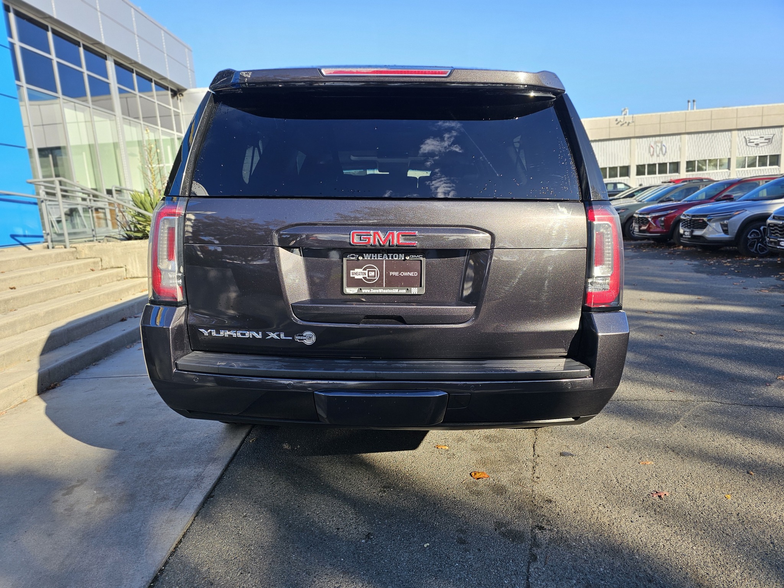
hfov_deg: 73.9
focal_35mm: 23
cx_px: 392
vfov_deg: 58.9
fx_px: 521
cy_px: 294
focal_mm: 6.3
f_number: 1.7
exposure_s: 1/285
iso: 10
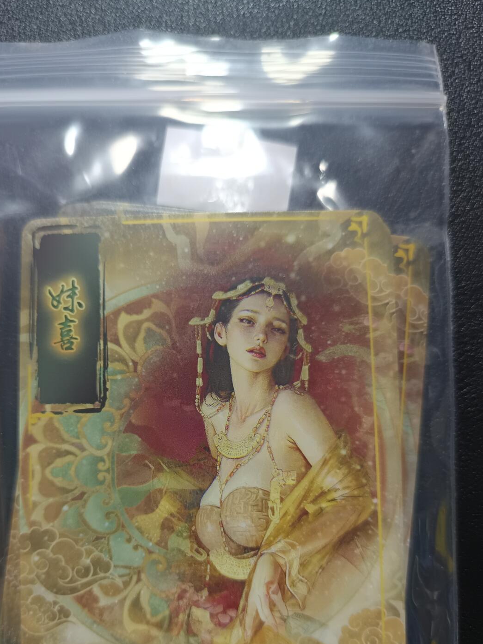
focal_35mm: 31
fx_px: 577
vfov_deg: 57.6
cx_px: 205
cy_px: 404
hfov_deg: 45.3
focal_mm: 5.31
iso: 1068
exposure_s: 1/50
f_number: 1.7
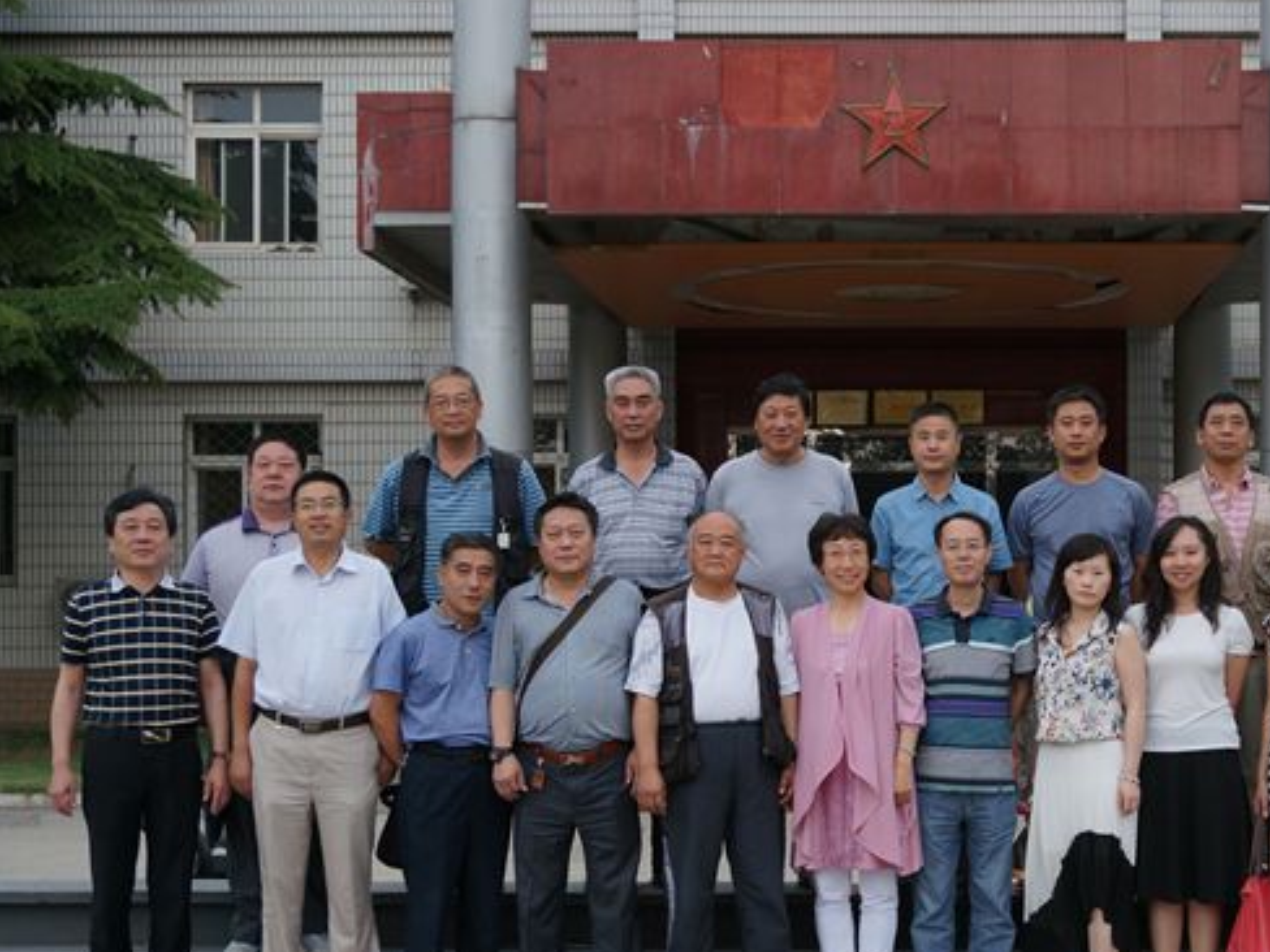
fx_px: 2340
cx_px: 929
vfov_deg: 22.9
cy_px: 601
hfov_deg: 29.9
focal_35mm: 64
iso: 400
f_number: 4.5
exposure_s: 1/60
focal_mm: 27
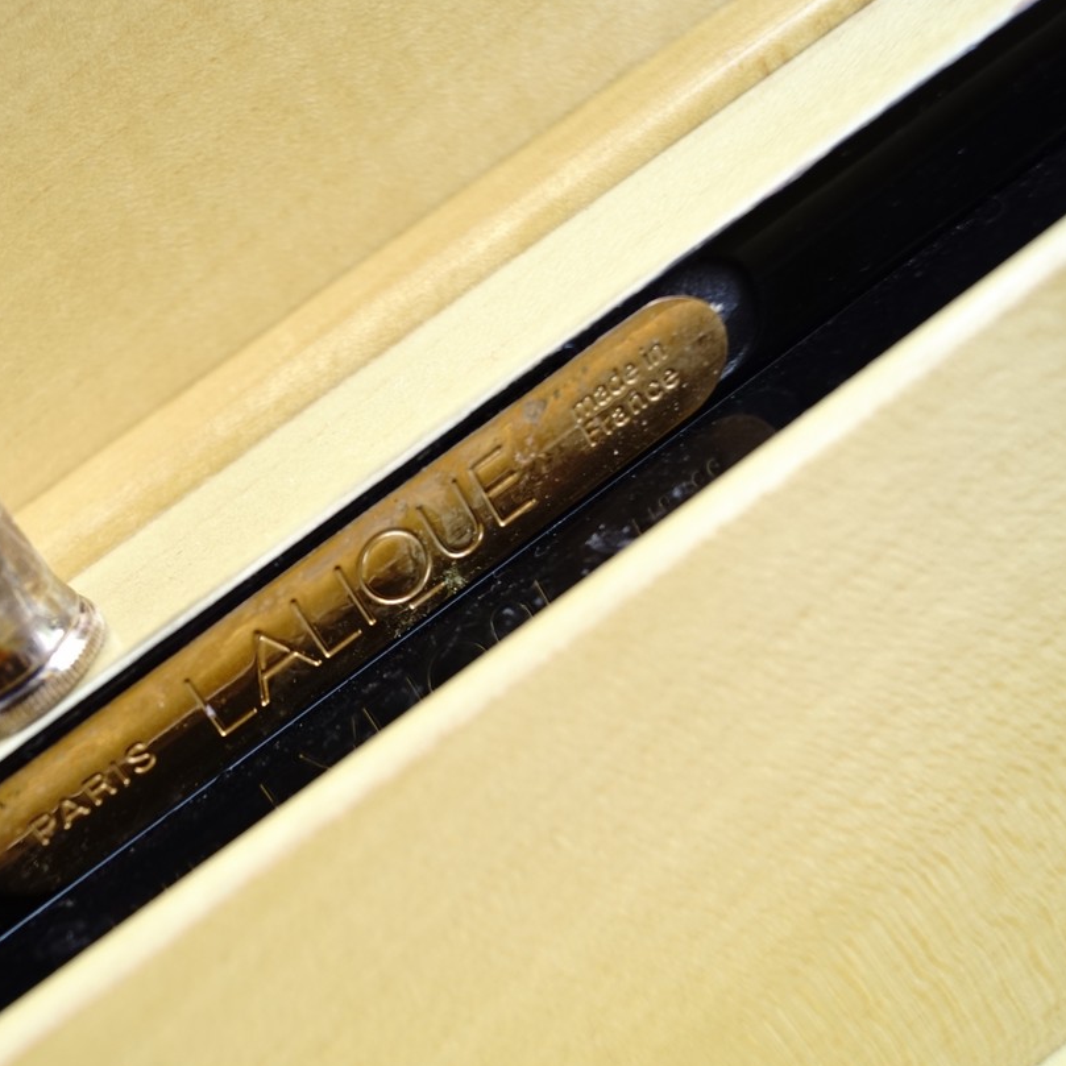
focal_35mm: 52
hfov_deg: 32.2
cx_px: 277
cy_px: 603
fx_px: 1812
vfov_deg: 32.7
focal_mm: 22
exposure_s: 1/60
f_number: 4
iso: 640
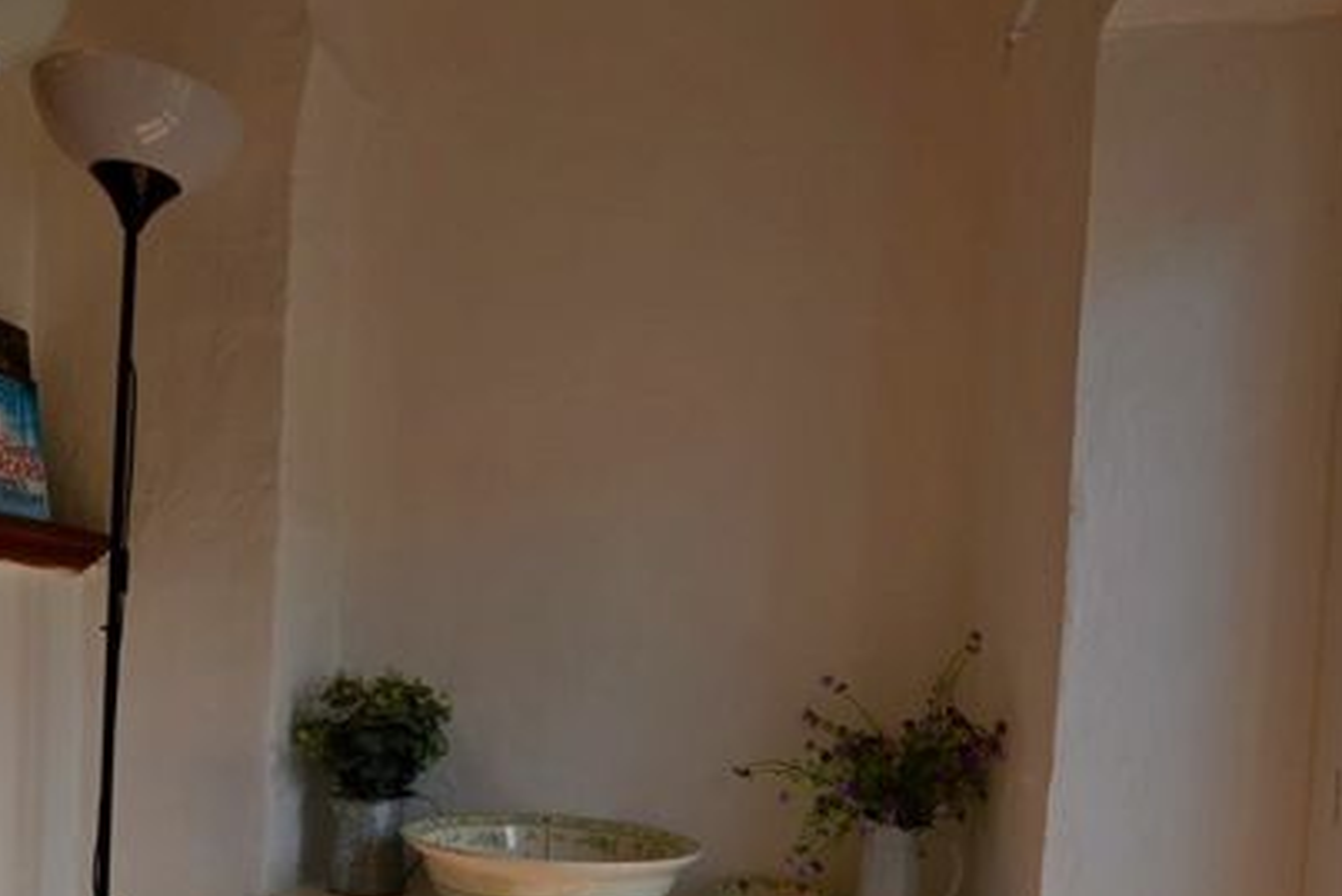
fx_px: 1077
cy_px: 713
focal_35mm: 29
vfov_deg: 43.2
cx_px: 618
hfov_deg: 63.8
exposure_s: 1/125
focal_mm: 11
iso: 125
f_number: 5.6
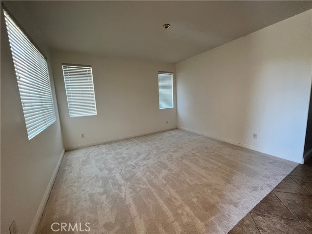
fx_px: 117
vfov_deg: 89.9
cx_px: 156
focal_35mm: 13
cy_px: 117
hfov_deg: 106.2
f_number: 1.8
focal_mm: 1.57
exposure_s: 1/60
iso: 200
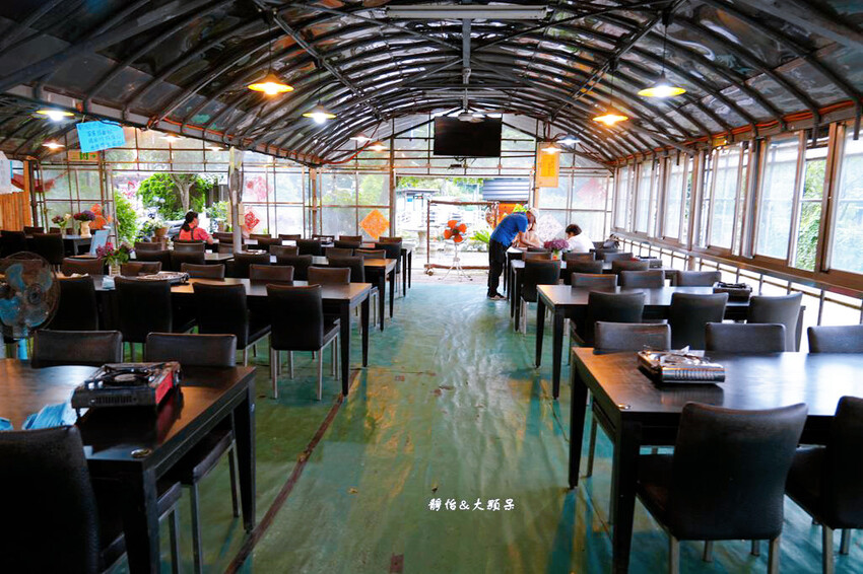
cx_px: 432
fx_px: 575
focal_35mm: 24
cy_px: 287
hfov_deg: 73.8
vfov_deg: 53.1
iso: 400
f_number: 4
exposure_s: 1/30
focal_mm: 24
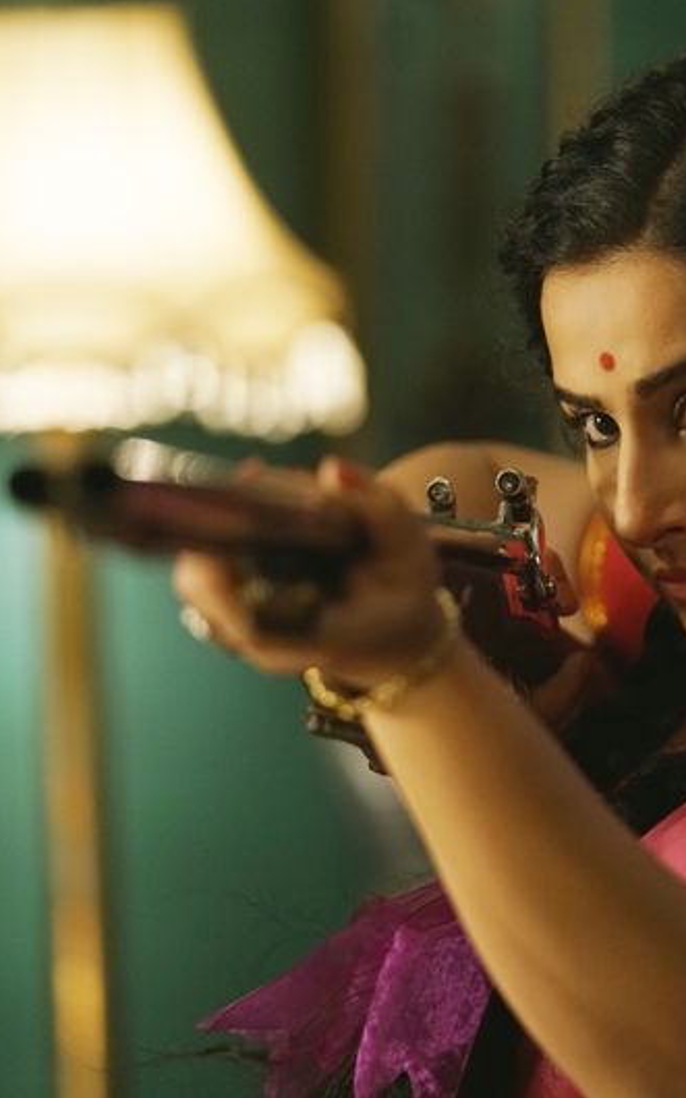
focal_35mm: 220
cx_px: 491
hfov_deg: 6.0
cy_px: 547
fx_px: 6584
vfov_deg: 9.5
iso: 2500
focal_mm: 143
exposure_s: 1/80
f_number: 2.8
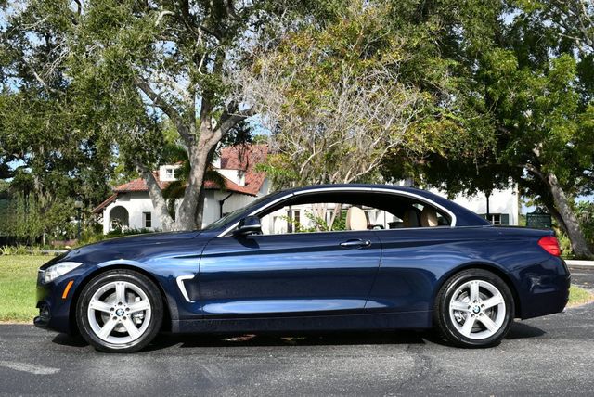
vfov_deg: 30.6
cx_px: 297
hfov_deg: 44.5
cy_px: 198
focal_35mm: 44
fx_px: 727
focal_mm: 22
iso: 125
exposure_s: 1/250
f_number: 8
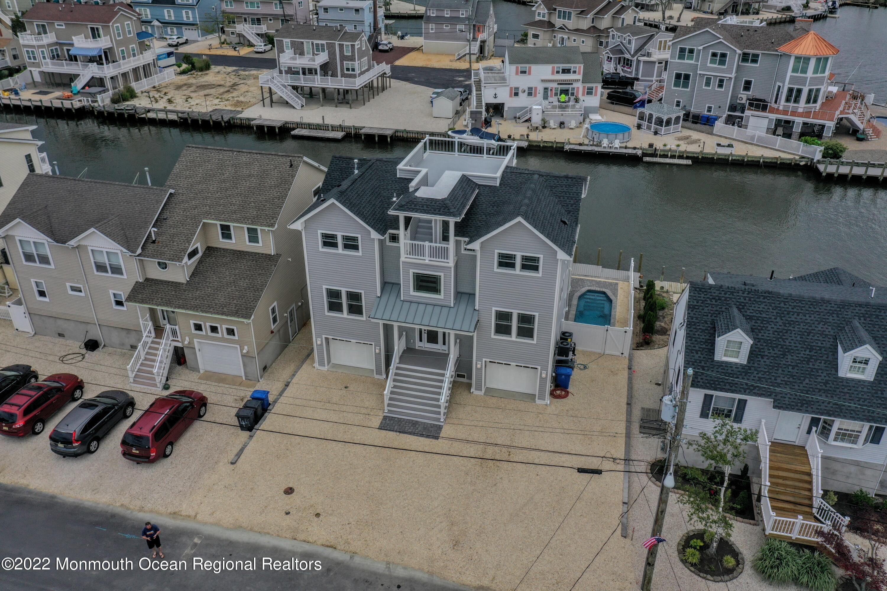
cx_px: 444
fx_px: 690
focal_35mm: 28
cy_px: 296
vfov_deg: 46.4
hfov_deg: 65.5
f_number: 6.3
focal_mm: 10.26
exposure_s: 1/800
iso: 100
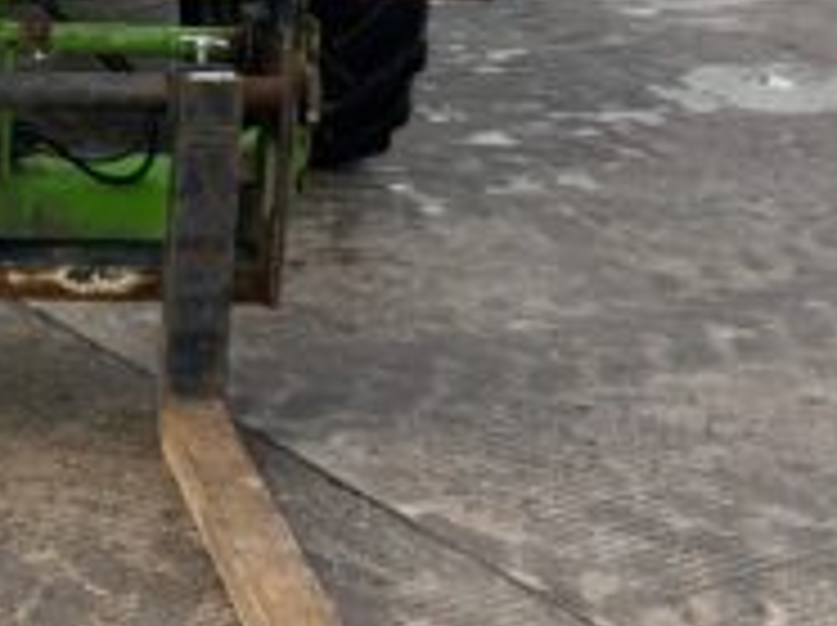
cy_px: -23
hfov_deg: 19.2
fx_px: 2415
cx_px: 18
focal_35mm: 100
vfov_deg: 14.5
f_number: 1.8
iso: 16
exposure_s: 1/425
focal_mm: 3
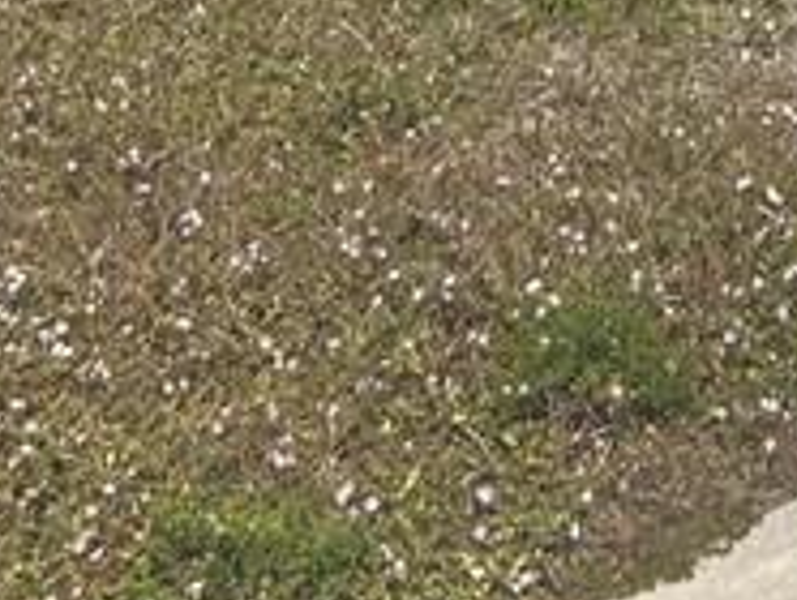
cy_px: -994
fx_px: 3297
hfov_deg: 13.4
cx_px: 930
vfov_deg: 9.0
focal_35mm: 143
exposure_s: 1/9434
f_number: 1.5
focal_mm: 5.7
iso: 50
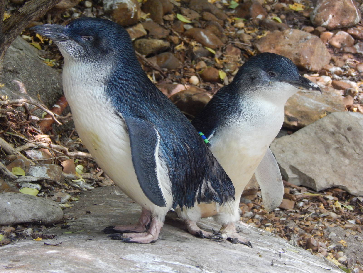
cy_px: 136
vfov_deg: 3.5
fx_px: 4509
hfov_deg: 4.6
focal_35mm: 430
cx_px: 182
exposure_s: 1/30
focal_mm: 76.4
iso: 400
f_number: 5.7
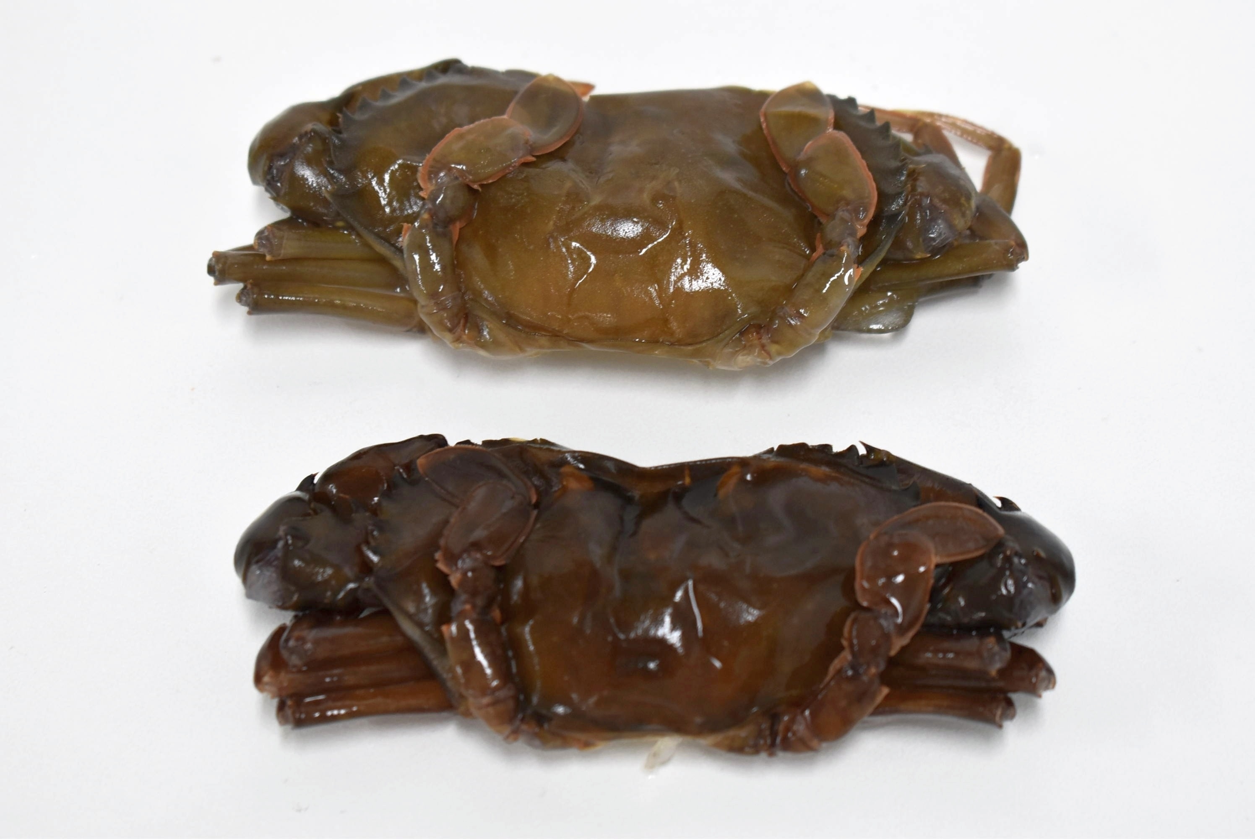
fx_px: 2878
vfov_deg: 16.6
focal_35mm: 82
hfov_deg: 24.6
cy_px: 420
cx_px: 628
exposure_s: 1/60
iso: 1000
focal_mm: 55
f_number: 5.6
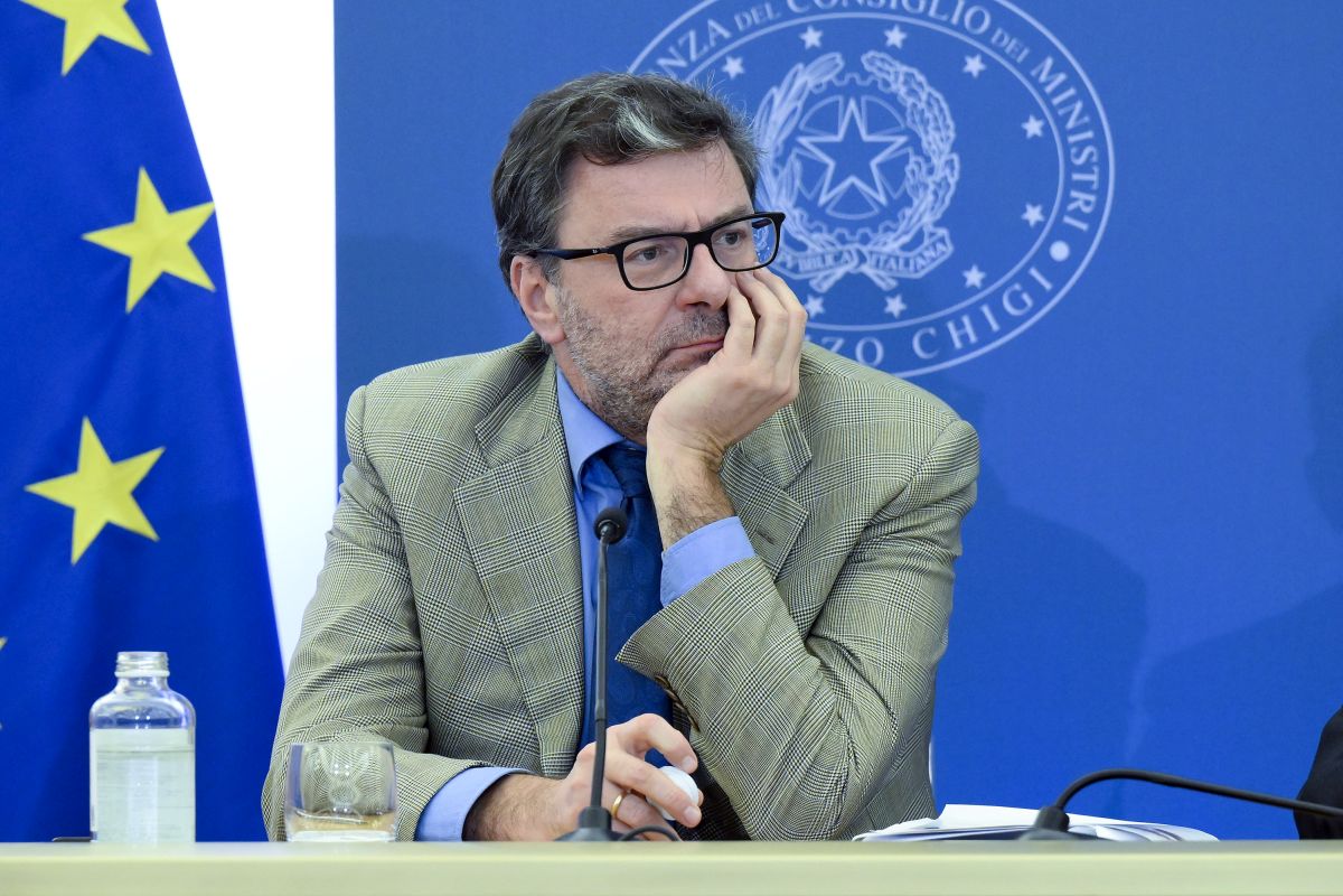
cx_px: 672
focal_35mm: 300
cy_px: 448
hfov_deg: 6.9
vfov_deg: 4.6
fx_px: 11191
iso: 3200
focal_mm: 200
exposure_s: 1/400
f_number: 4
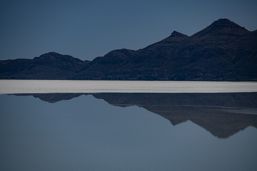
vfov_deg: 5.1
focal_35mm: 270
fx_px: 1927
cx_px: 128
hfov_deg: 7.6
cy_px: 86
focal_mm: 270
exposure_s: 1/320
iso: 100
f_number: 9
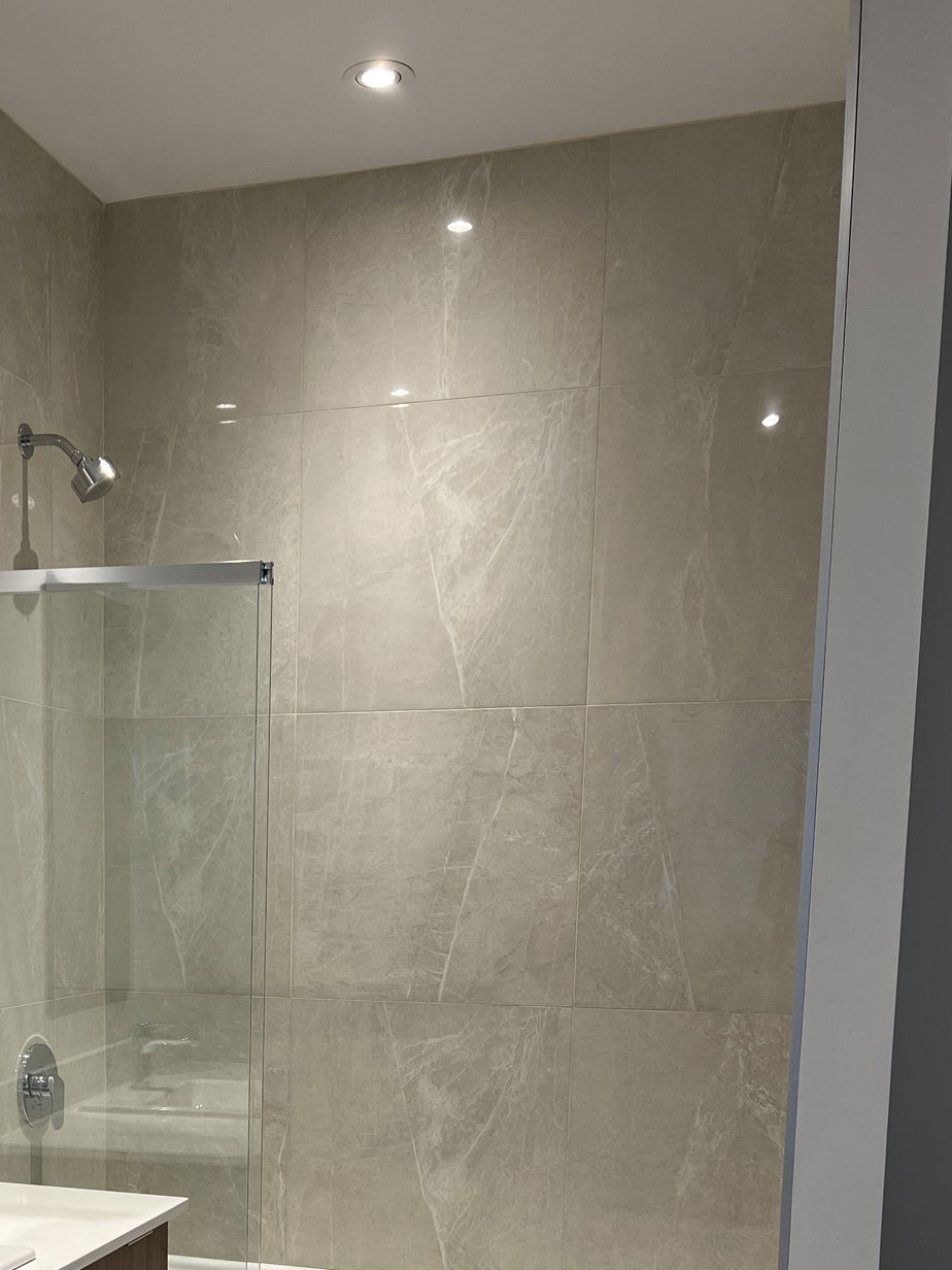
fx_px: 1650
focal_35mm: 45
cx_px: 207
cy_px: 1076
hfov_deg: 31.4
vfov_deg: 39.8
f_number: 1.5
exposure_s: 1/120
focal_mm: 5.7
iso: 100
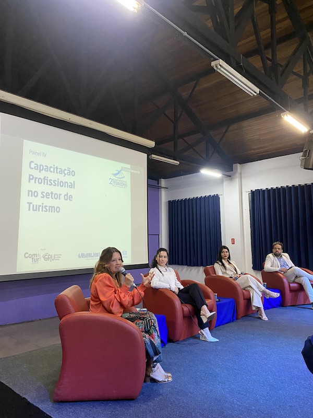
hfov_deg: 53.1
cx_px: 156
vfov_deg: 67.3
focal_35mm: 26
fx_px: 313
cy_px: 209
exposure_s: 1/60
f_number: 1.8
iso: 500
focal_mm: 4.25
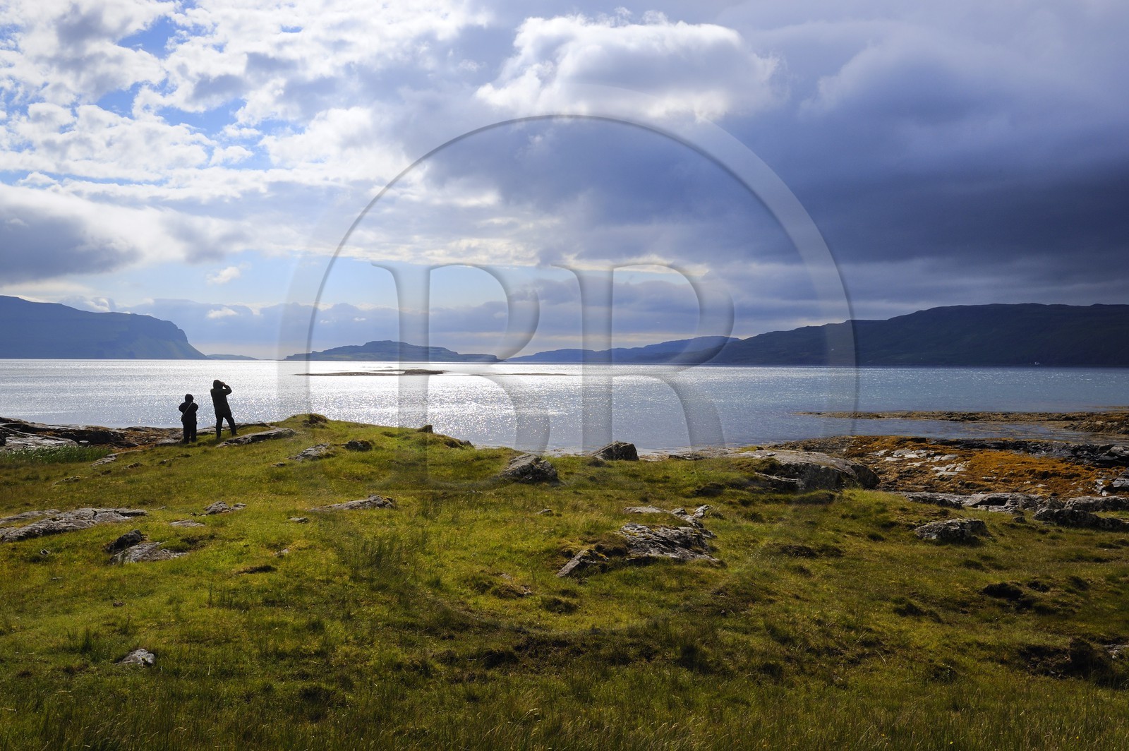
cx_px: 564
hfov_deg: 54.5
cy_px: 376
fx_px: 1097
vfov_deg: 37.8
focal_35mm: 35
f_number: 16
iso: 400
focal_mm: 35
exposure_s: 1/400
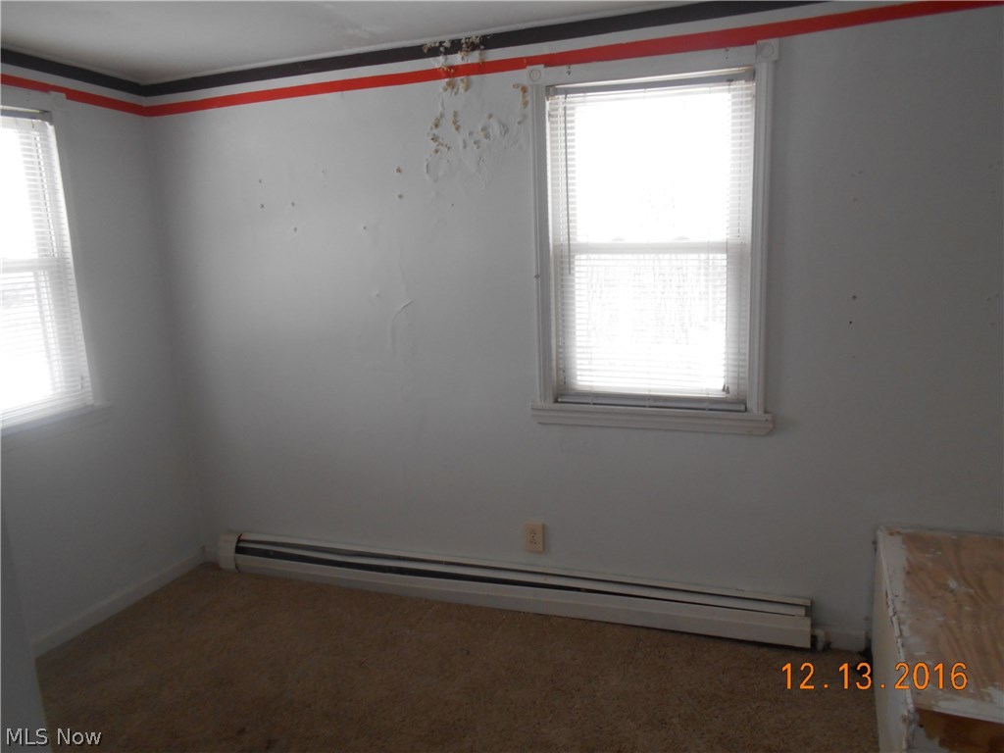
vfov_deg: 53.1
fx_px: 754
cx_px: 502
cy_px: 376
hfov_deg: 67.3
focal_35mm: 26
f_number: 3.2
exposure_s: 1/30
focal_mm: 4.6
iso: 180
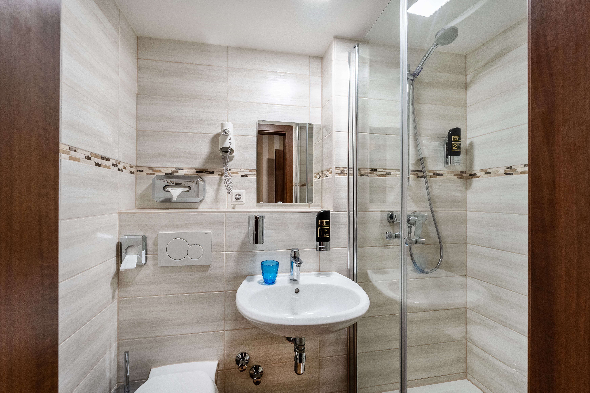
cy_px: 196
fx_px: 261
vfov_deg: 74.1
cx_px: 295
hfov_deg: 97.1
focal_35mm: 16
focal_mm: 15.9
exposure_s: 1/80
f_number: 9
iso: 640
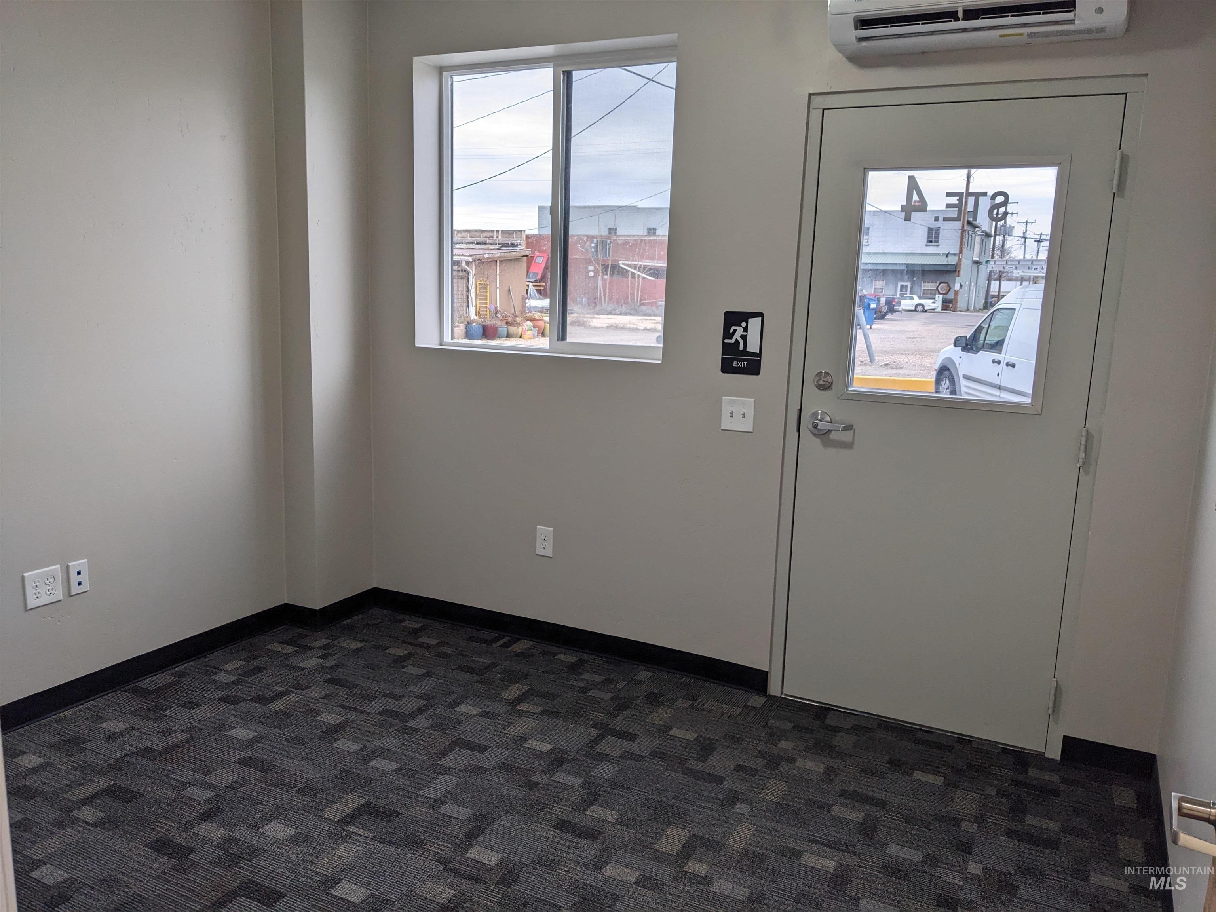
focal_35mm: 27
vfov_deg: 51.4
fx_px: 948
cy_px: 456
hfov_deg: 65.3
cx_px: 608
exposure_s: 1/133
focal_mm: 4.38
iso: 39
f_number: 1.73
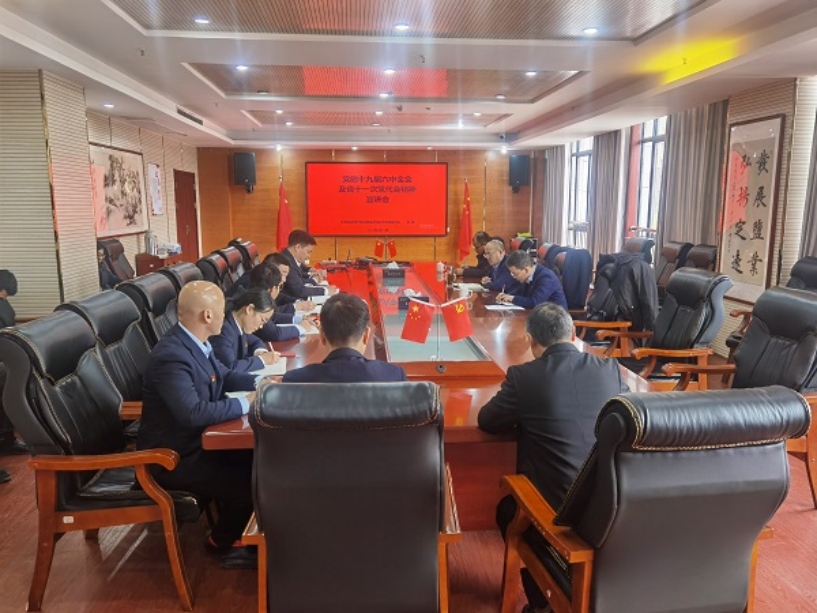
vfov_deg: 51.4
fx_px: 637
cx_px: 408
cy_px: 306
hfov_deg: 65.3
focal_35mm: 27
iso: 250
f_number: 1.9
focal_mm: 6.71
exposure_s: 1/100
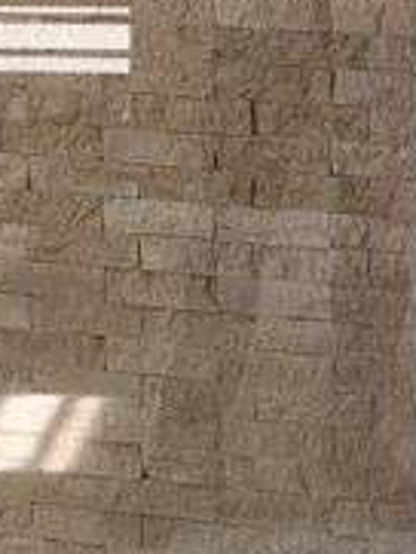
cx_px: -214
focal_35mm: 136
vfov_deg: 13.5
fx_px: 2177
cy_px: -315
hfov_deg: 10.5
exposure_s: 1/123
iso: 50
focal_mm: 6.76
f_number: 1.78
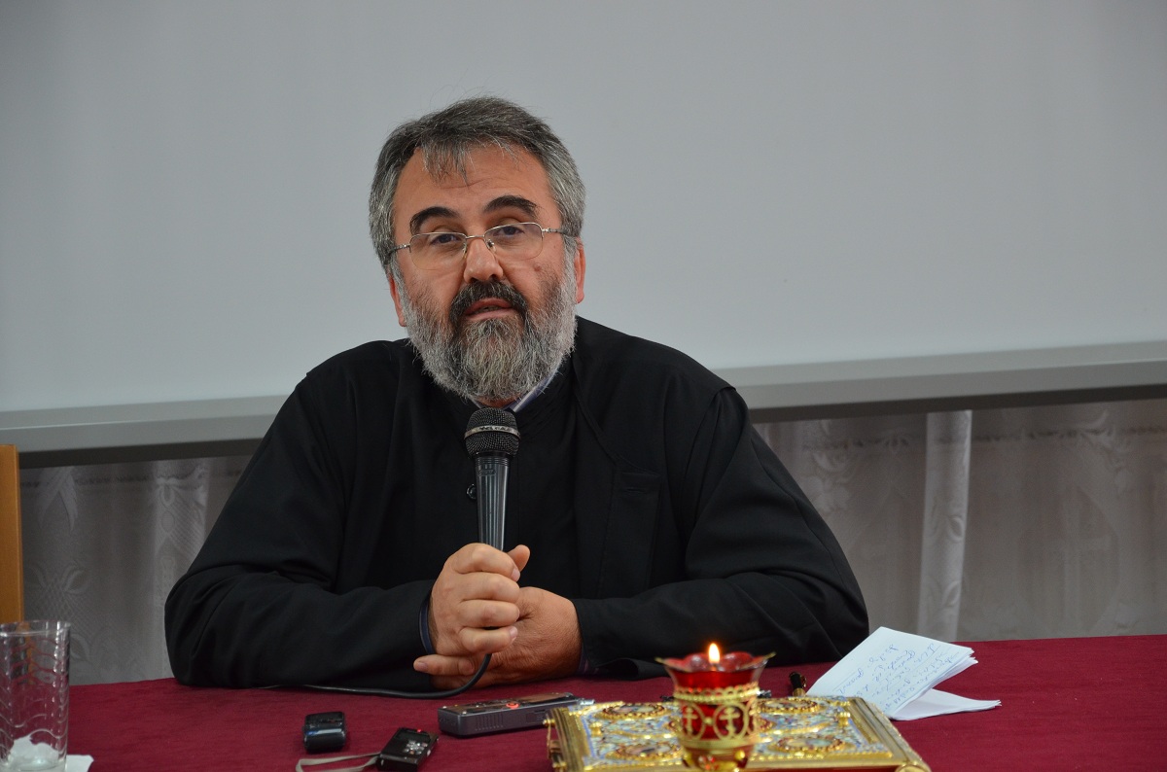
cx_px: 584
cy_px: 386
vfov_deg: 8.7
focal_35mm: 158
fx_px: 5093
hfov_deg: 13.1
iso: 800
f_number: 5.6
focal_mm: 105
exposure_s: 1/30
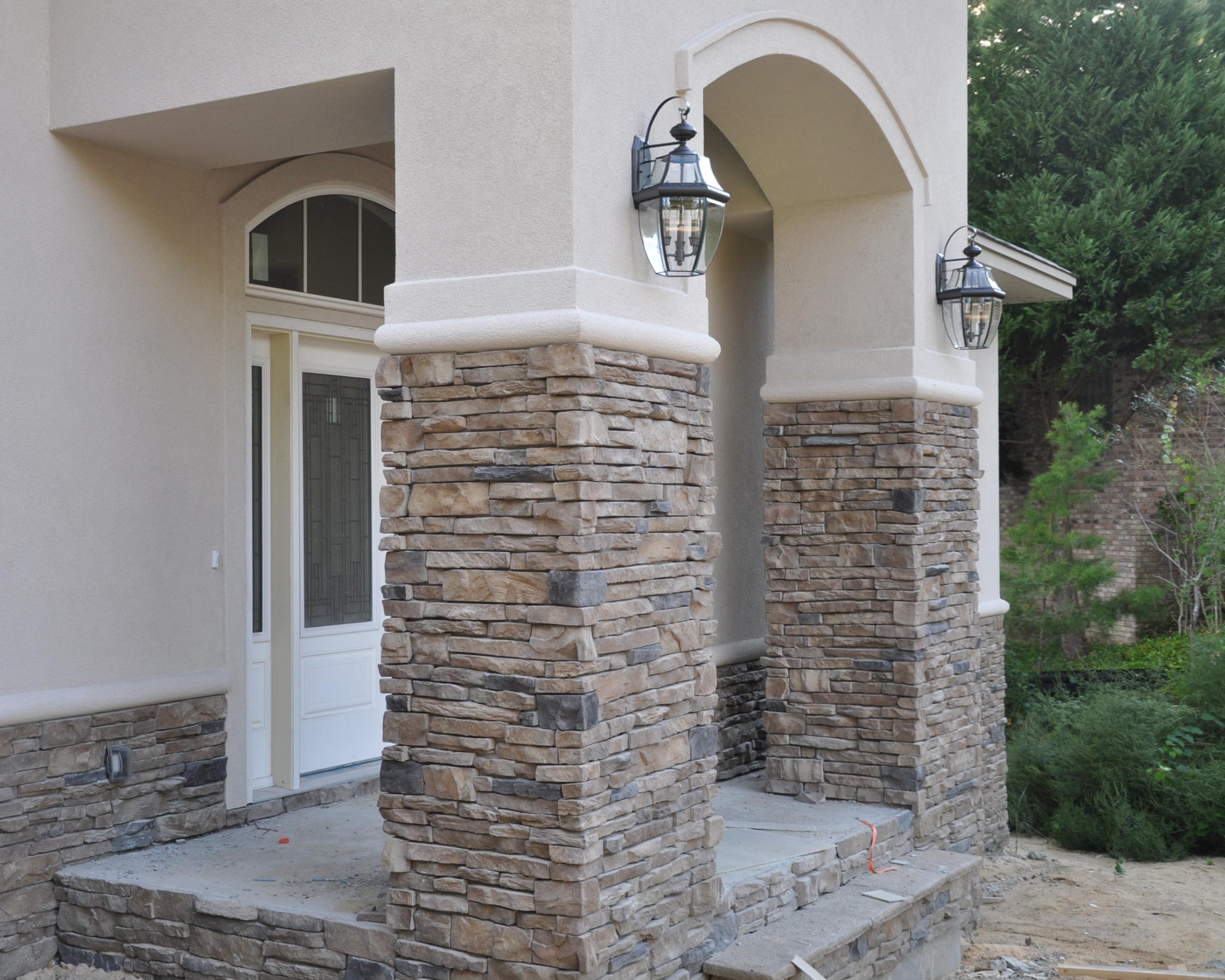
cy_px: 481
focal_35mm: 45
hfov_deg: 41.0
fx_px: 1632
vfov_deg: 33.4
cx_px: 496
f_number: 4.5
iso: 400
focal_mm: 26
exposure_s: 1/80
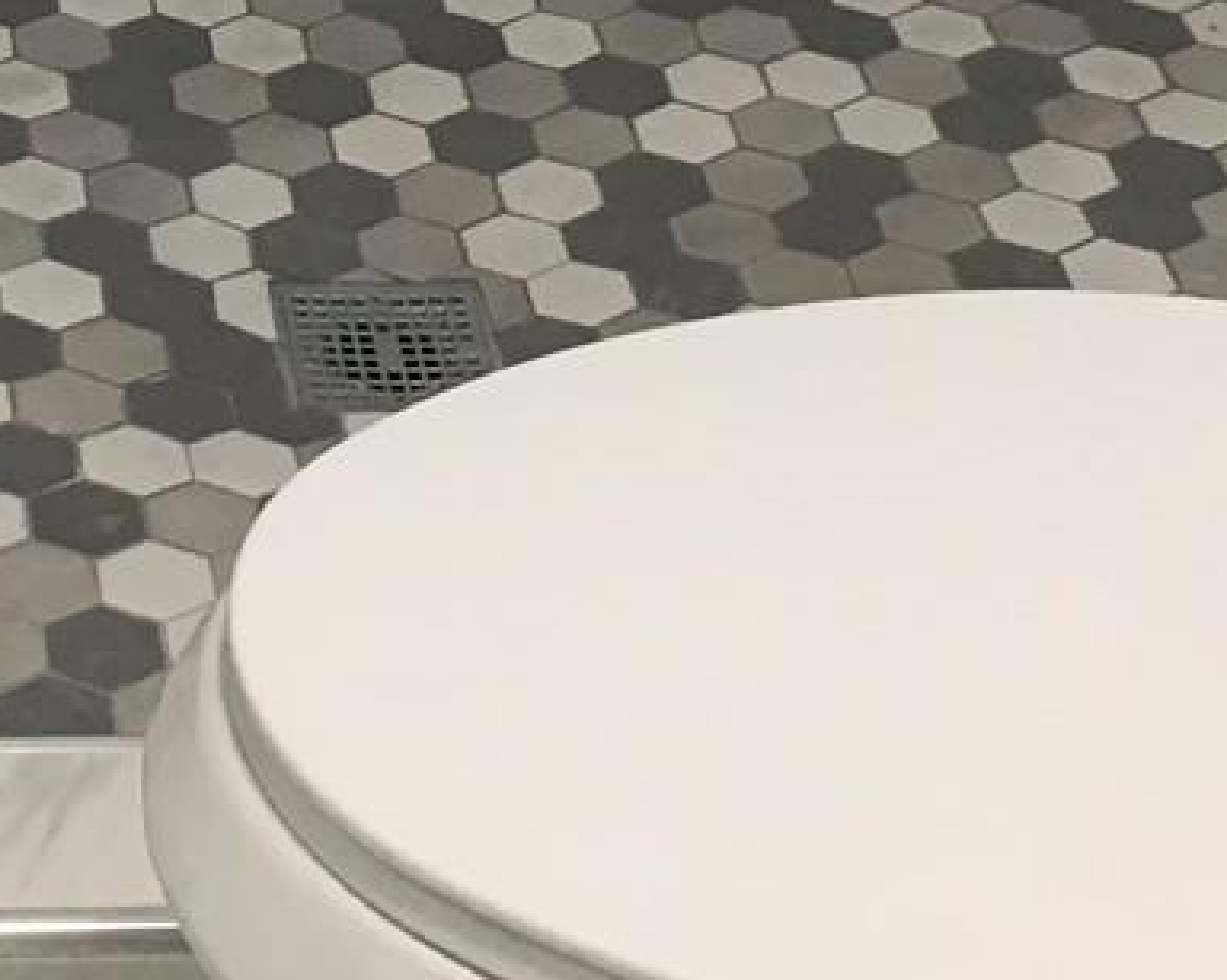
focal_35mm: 118
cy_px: -472
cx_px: -137
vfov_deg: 12.4
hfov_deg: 15.8
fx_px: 4284
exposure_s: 1/30
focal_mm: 4.15
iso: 32
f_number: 2.2
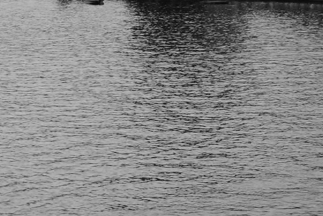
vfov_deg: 7.5
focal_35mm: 182
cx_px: -11
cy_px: -17
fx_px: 1632
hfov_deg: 11.2
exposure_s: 1/400
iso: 800
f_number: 2
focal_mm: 35
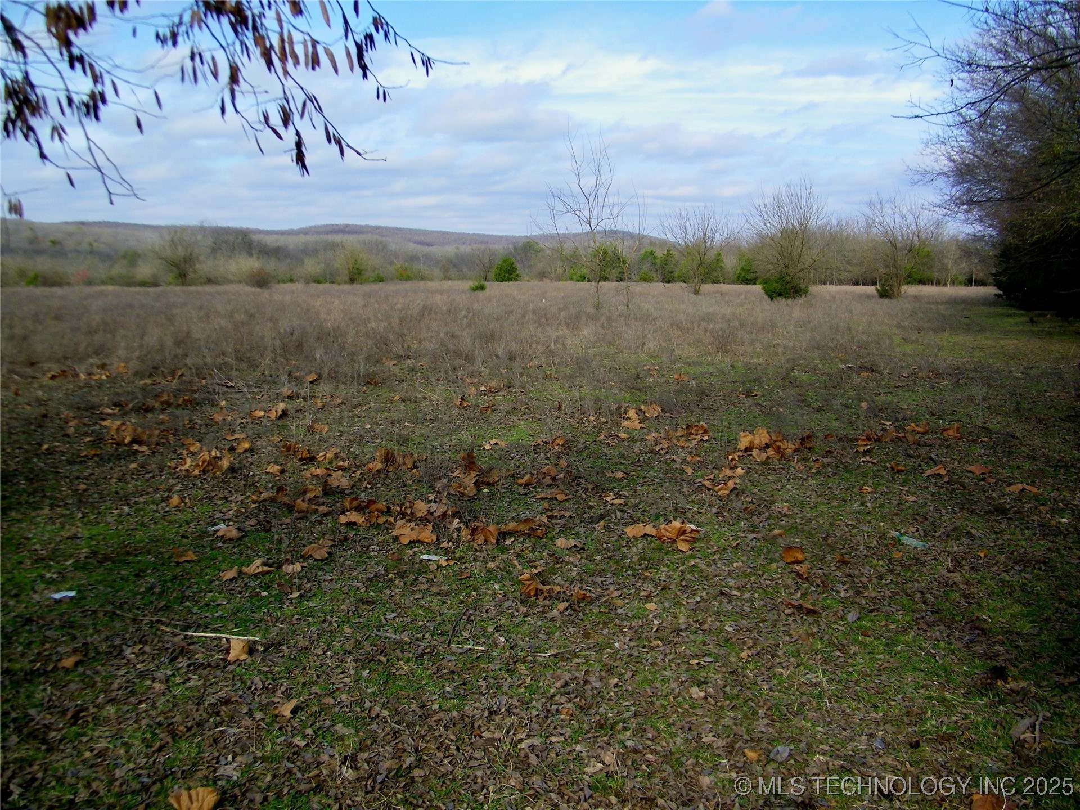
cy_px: 405
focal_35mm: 28
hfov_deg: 63.4
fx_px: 874
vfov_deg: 49.7
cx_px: 540
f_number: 7
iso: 80
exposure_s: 1/160
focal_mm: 5
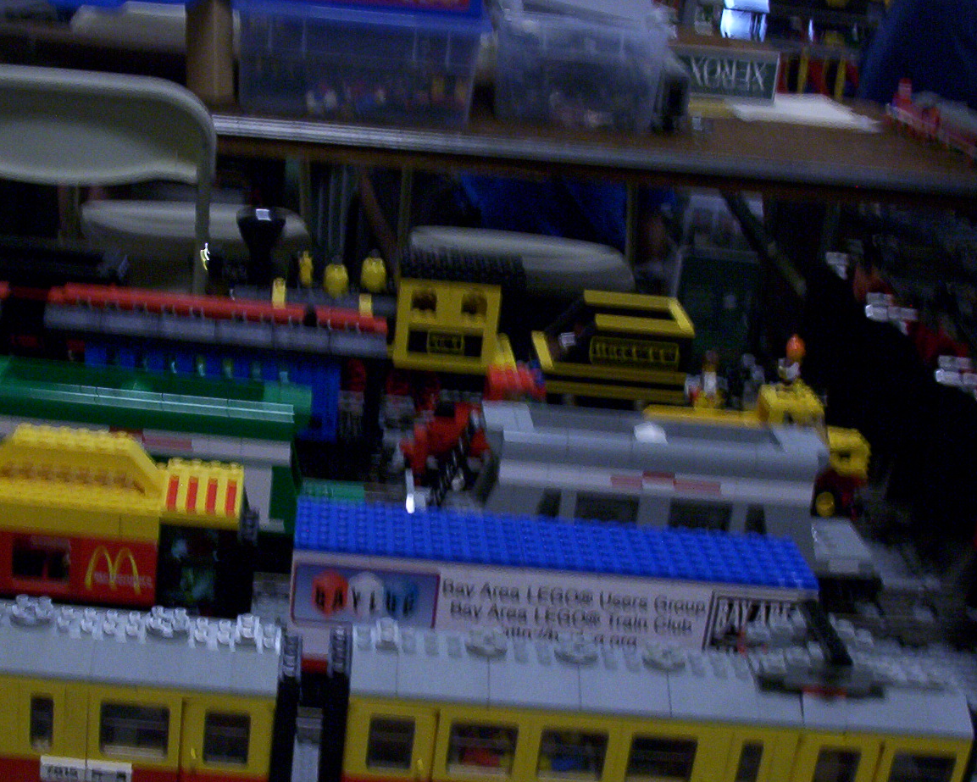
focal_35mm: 54
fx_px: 1562
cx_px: 424
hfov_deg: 34.7
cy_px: 458
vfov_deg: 28.1
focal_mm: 6
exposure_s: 1/8
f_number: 4.5
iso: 200
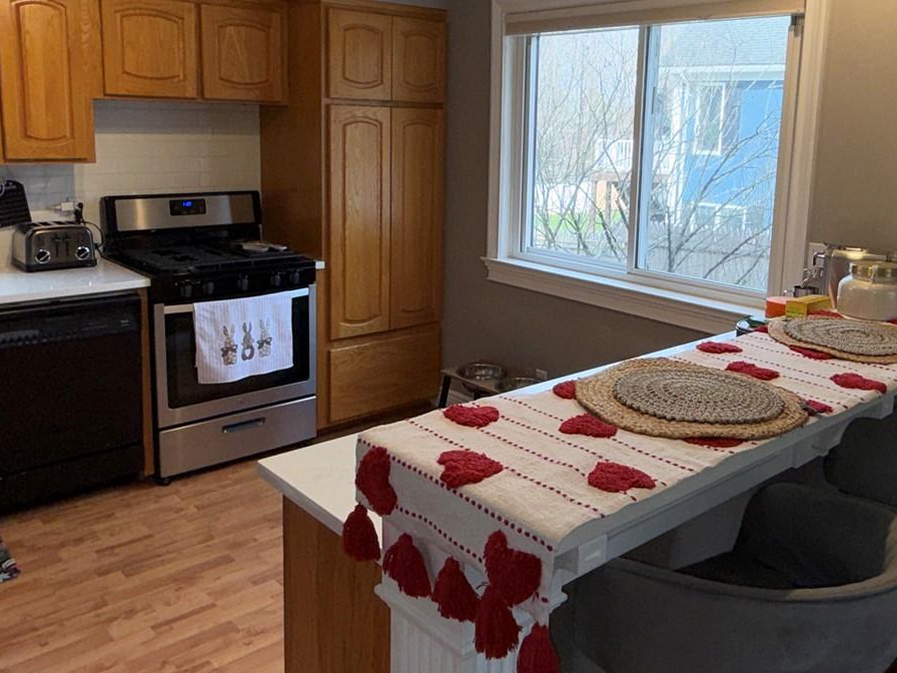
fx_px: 829
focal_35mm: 32
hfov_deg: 56.7
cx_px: 492
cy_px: 256
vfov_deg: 43.8
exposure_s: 1/142
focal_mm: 2.22
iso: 16
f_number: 2.2
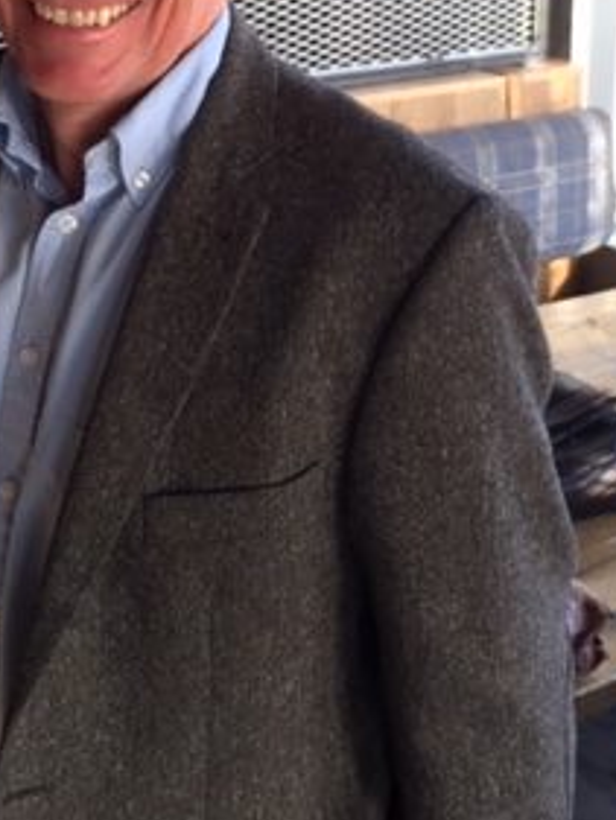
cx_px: 236
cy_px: 50
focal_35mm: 66
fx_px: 1565
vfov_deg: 28.0
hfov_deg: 22.2
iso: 40
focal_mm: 4.15
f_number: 2.2
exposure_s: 1/50
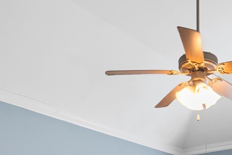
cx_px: 191
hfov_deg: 32.3
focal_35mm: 60
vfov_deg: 19.2
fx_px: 387
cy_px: 247
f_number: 9
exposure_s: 1/3
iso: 250
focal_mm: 12
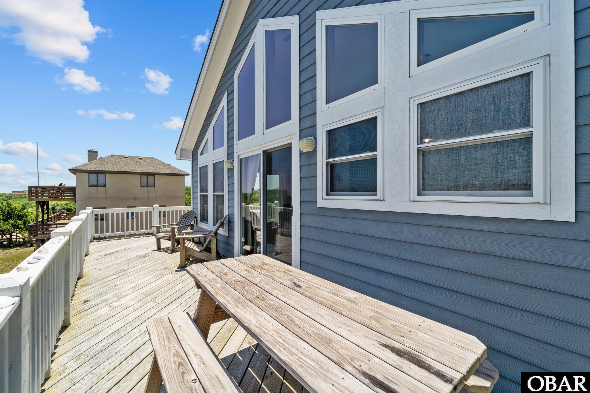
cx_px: 295
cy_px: 196
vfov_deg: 81.2
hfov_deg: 104.3
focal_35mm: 14
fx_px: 229
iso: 100
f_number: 8
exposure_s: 1/320
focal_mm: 14
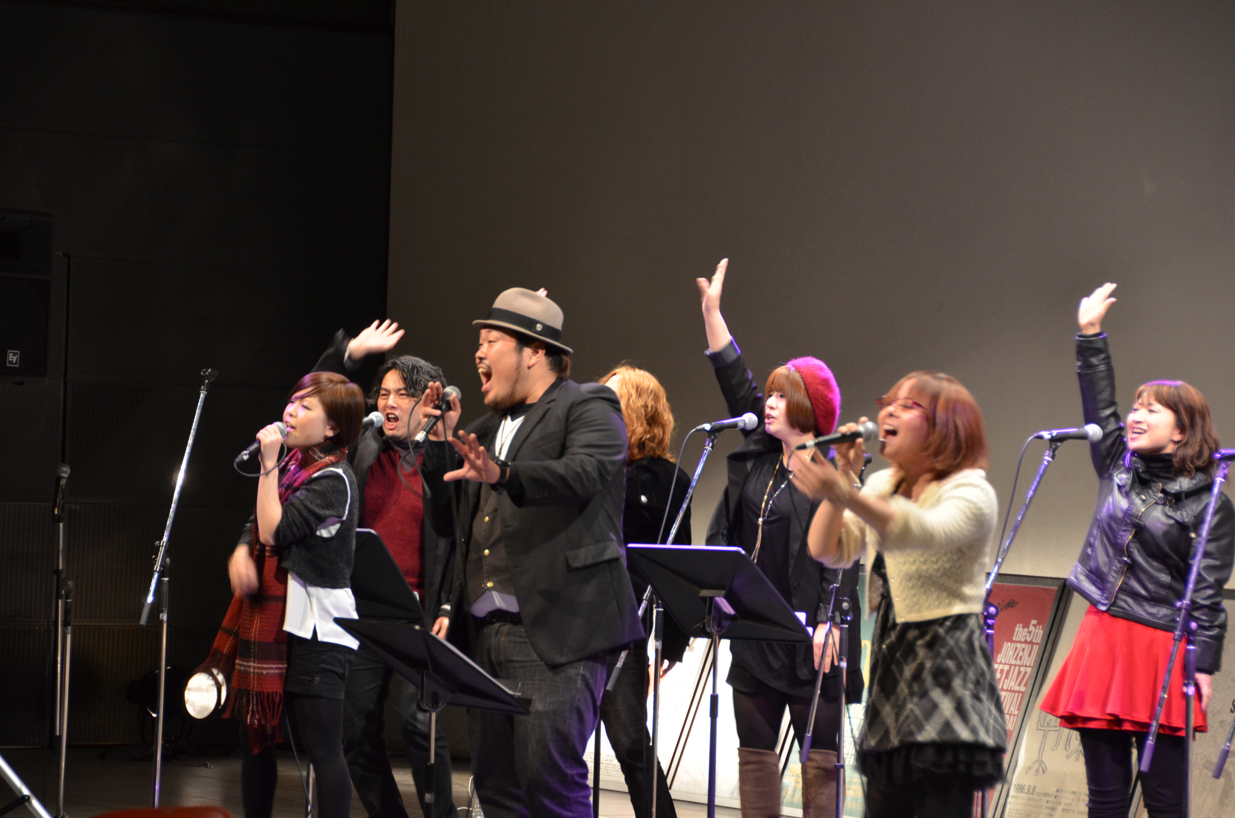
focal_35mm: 158
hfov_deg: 13.1
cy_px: 409
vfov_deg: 8.7
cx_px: 618
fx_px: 5392
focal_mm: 105
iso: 1000
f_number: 5.3
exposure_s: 1/30
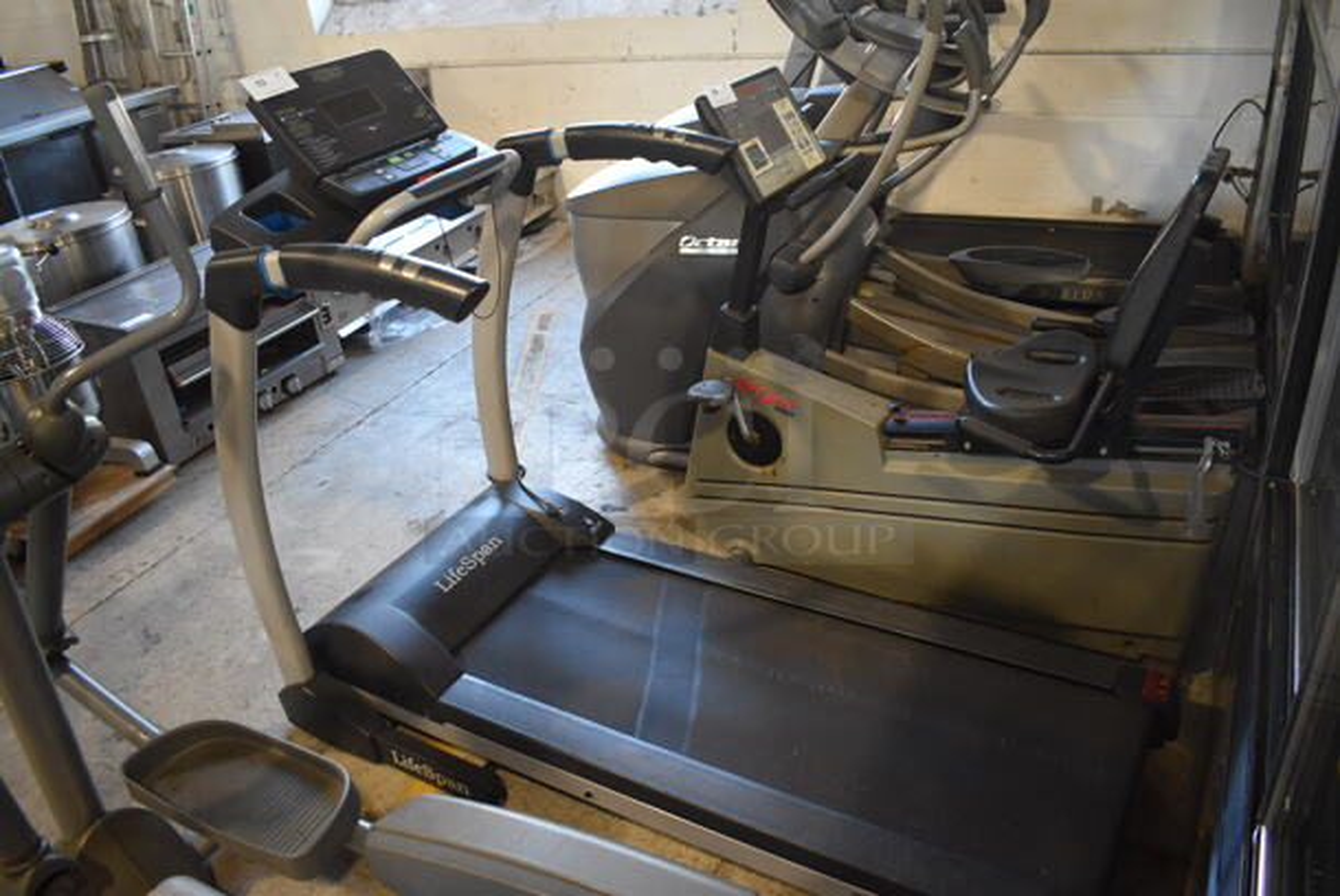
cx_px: 670
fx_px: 1006
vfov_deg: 48.0
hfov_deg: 67.3
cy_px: 448
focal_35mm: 27
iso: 1800
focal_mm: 18
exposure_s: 1/125
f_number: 3.5
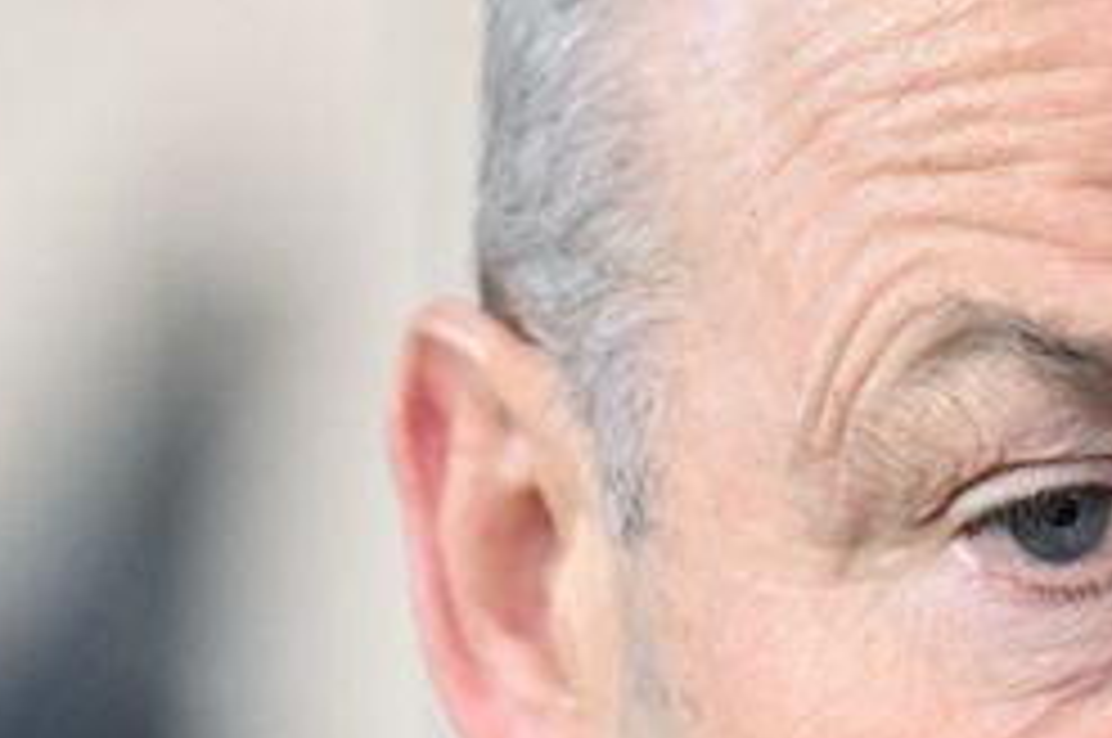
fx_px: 30015
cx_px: 1117
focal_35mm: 973
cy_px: 968
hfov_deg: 2.1
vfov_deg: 1.4
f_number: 2.8
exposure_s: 1/800
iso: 3200
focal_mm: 200
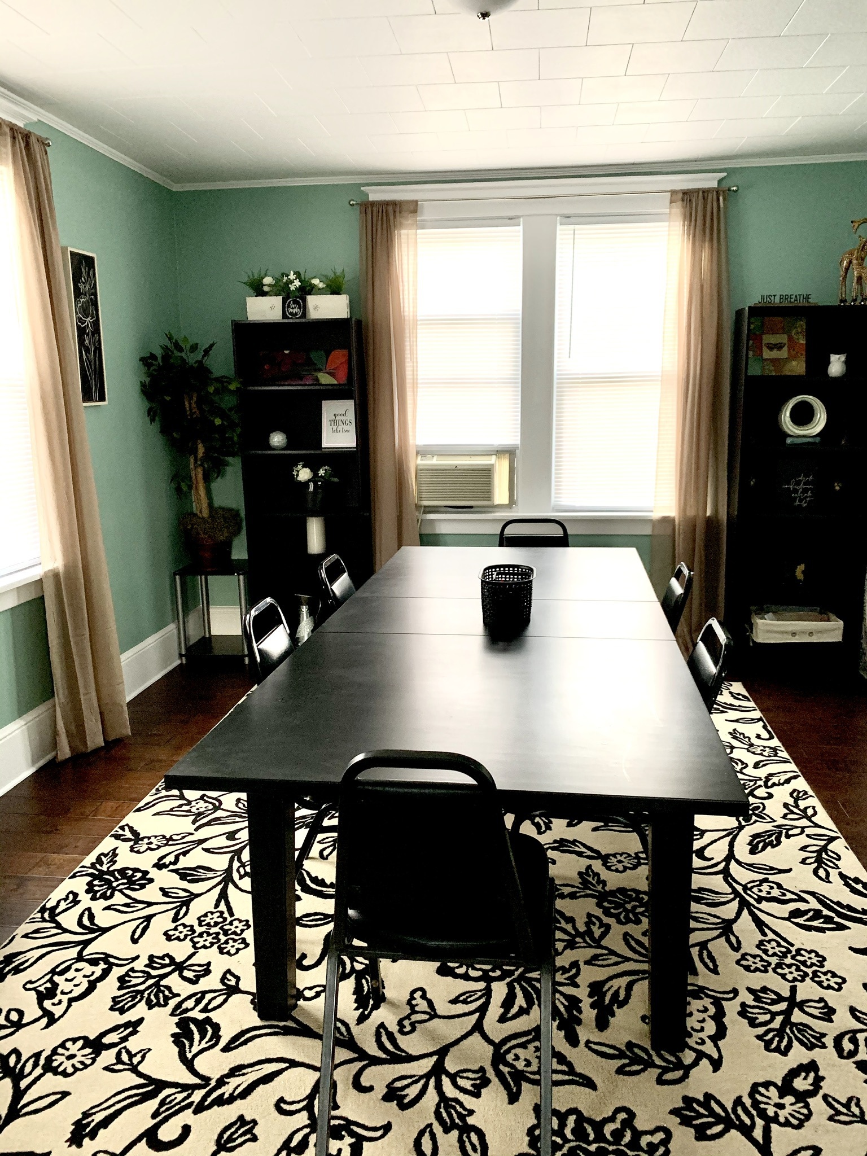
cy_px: 578
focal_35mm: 26
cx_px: 434
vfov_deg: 67.3
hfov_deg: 53.1
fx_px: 868
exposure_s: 1/40
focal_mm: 4.25
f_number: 1.8
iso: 400
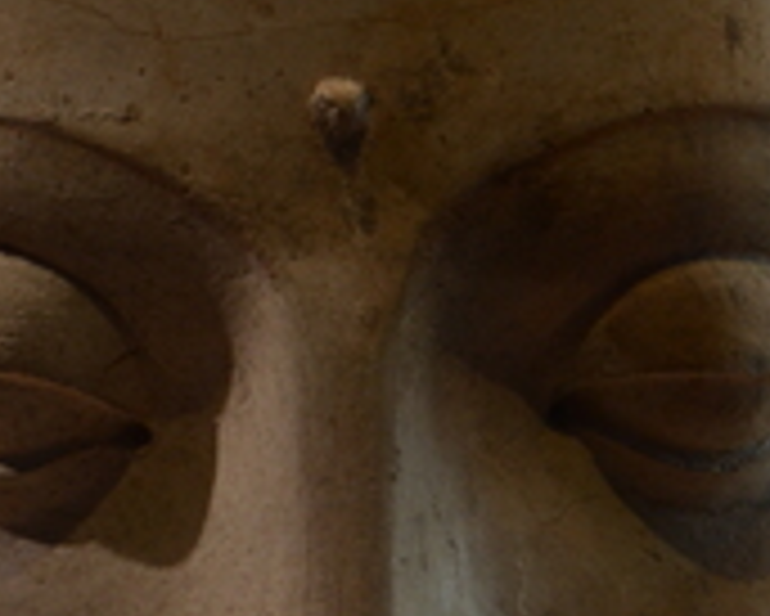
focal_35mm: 382
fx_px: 8710
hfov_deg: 5.1
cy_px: 378
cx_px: 234
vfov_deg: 4.1
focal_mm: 70
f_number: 5.3
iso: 500
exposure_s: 1/15
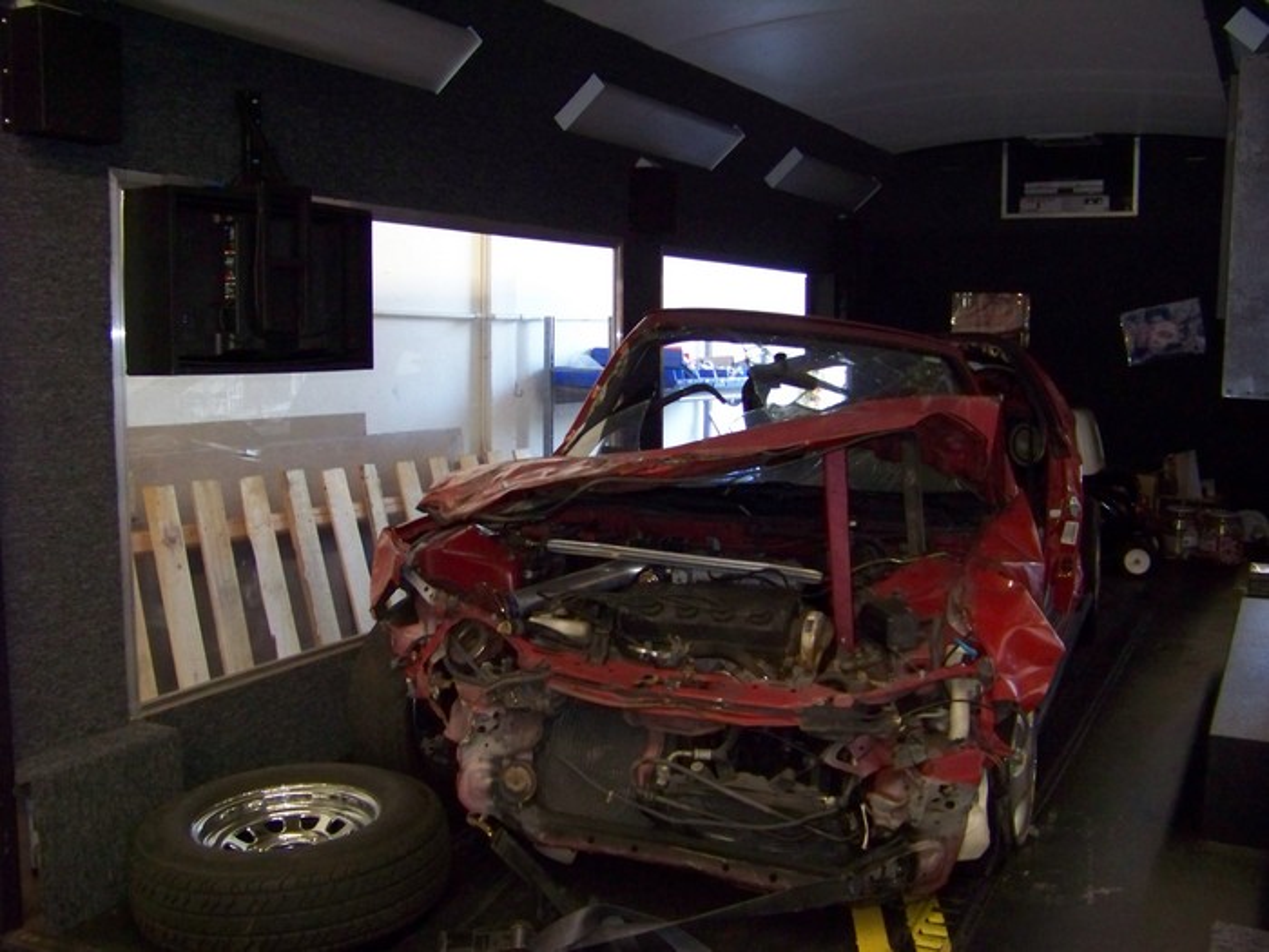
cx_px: 634
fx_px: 1320
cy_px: 476
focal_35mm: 36
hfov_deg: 51.4
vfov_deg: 39.7
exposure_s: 1/30
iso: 400
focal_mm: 5.85
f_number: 2.8
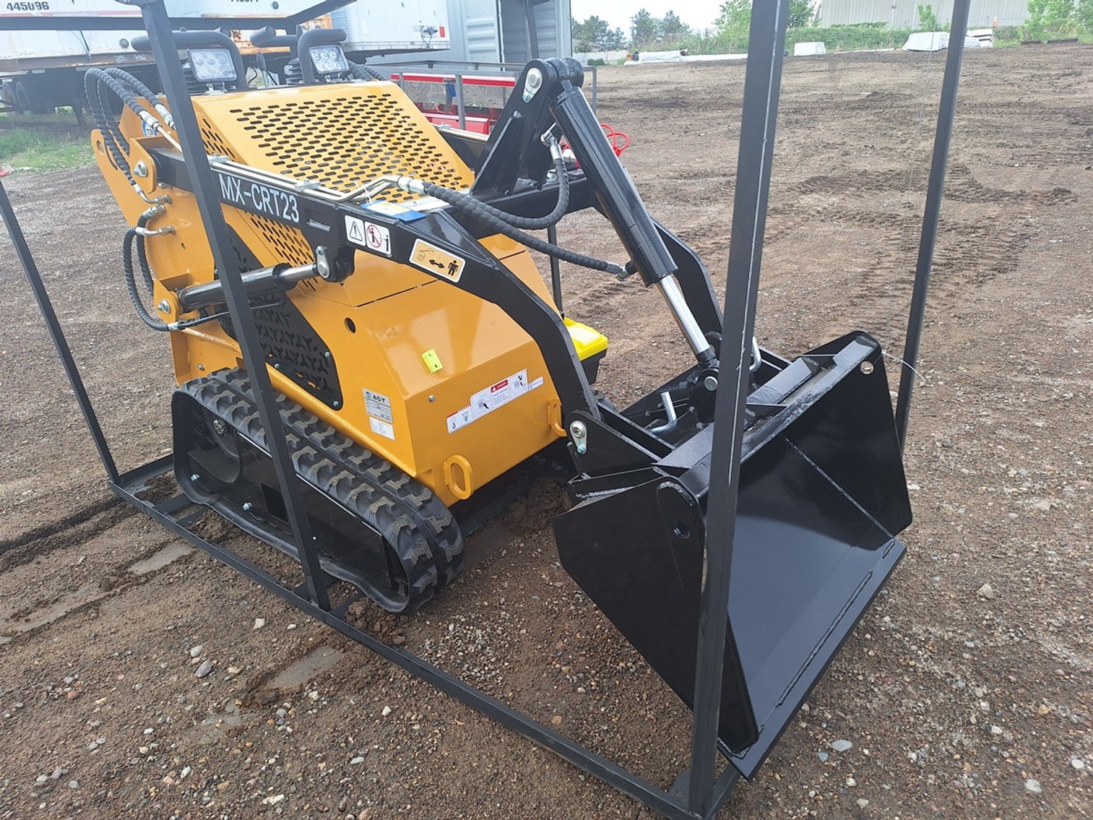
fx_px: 726
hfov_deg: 73.9
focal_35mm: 23
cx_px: 546
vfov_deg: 58.9
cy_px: 410
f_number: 1.8
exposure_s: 1/412
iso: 40
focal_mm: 5.54
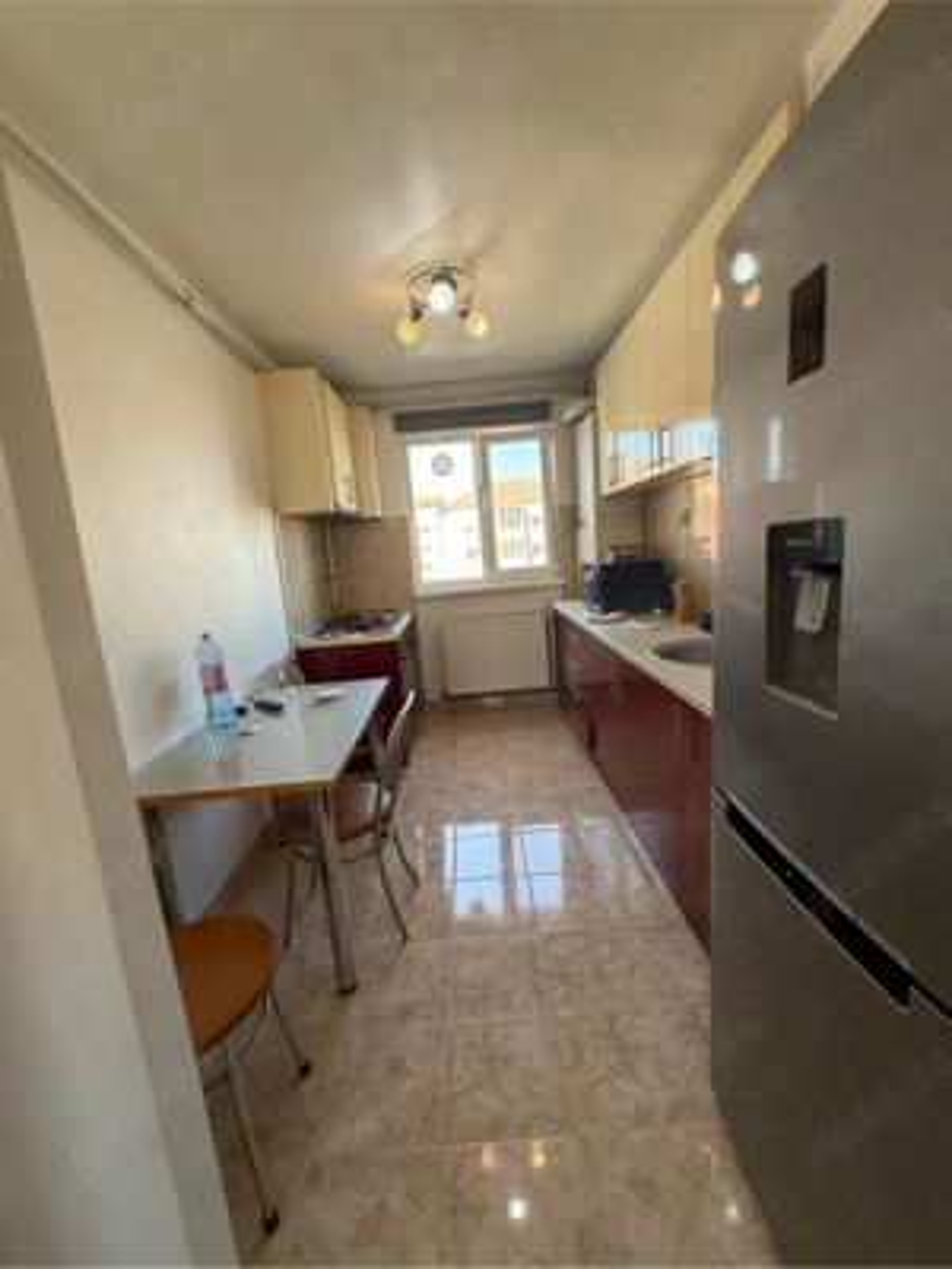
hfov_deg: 85.7
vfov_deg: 102.1
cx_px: 476
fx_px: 513
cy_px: 634
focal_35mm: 14
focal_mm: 2.22
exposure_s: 1/100
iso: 125
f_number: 2.2
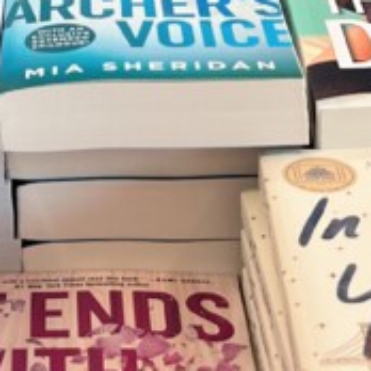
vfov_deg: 12.1
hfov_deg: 13.4
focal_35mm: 127
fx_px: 1540
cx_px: -49
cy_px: -380
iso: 80
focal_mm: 5.1
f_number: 1.6
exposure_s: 1/120
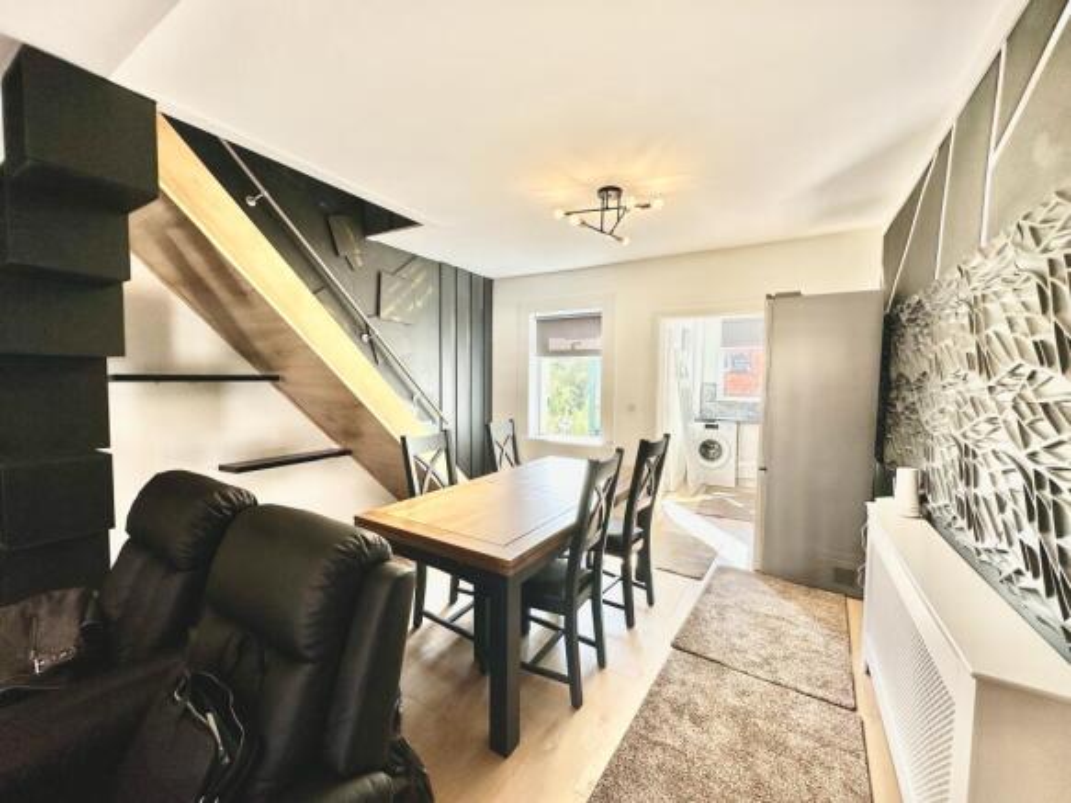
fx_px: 433
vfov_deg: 85.7
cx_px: 536
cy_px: 402
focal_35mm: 14
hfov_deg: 102.1
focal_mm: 2.22
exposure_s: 1/116
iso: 40
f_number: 2.2
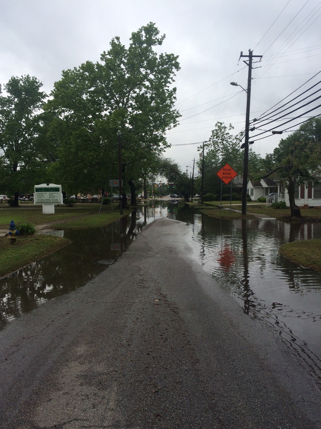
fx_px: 359
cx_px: 160
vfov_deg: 61.7
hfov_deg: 48.2
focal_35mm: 29
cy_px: 214
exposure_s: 1/1282
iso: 32
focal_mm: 4.15
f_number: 2.2
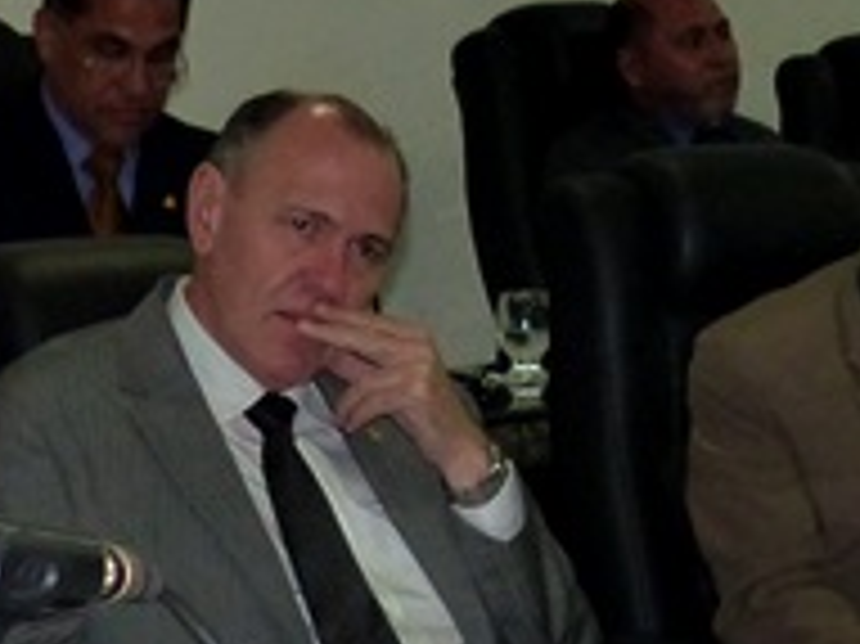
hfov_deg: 11.5
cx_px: 581
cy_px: 788
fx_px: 4270
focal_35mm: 172
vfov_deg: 8.5
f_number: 2.8
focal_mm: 7.4
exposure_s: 1/60
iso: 400
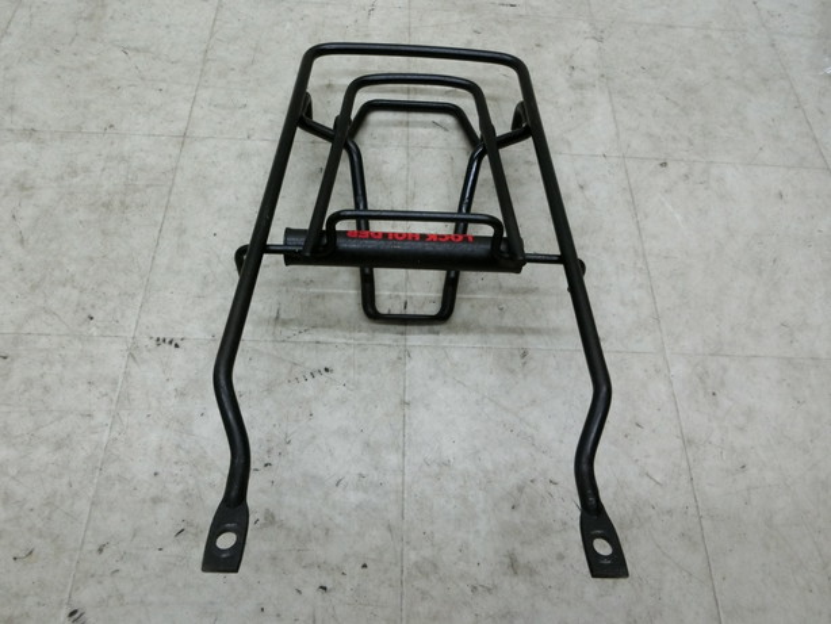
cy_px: 312
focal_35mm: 25
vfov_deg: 54.9
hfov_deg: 69.4
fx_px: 600
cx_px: 416
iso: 320
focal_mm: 4.5
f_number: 3.5
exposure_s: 1/125
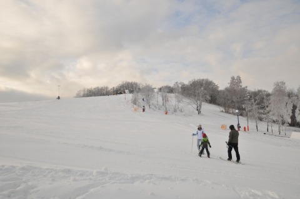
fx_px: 250
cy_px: 100
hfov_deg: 62.0
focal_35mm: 30
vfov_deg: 43.5
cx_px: 150
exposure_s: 1/400
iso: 200
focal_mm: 20
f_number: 8
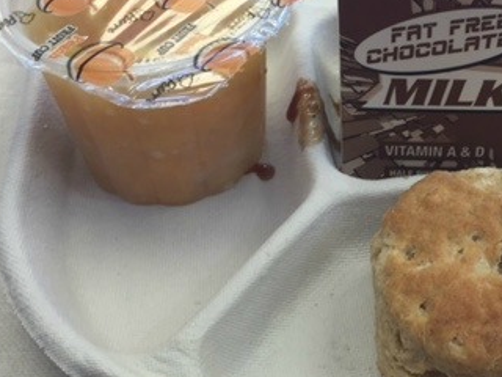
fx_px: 841
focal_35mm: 58
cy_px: 167
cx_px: 435
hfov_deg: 31.9
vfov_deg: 25.2
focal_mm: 4.15
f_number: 2.2
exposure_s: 1/60
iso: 40
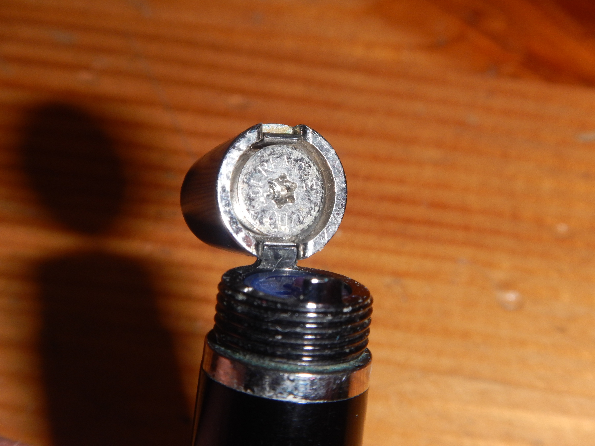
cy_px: 223
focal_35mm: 78
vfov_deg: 18.9
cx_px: 298
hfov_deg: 25.0
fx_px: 1341
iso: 200
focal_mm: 13.9
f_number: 8.7
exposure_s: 1/30
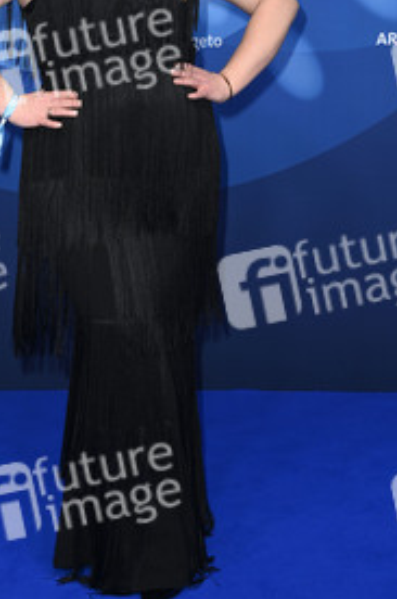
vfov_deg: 22.5
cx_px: 132
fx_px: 1494
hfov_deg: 15.1
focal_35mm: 90
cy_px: 169
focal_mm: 62
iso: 800
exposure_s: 1/250
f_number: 5.6
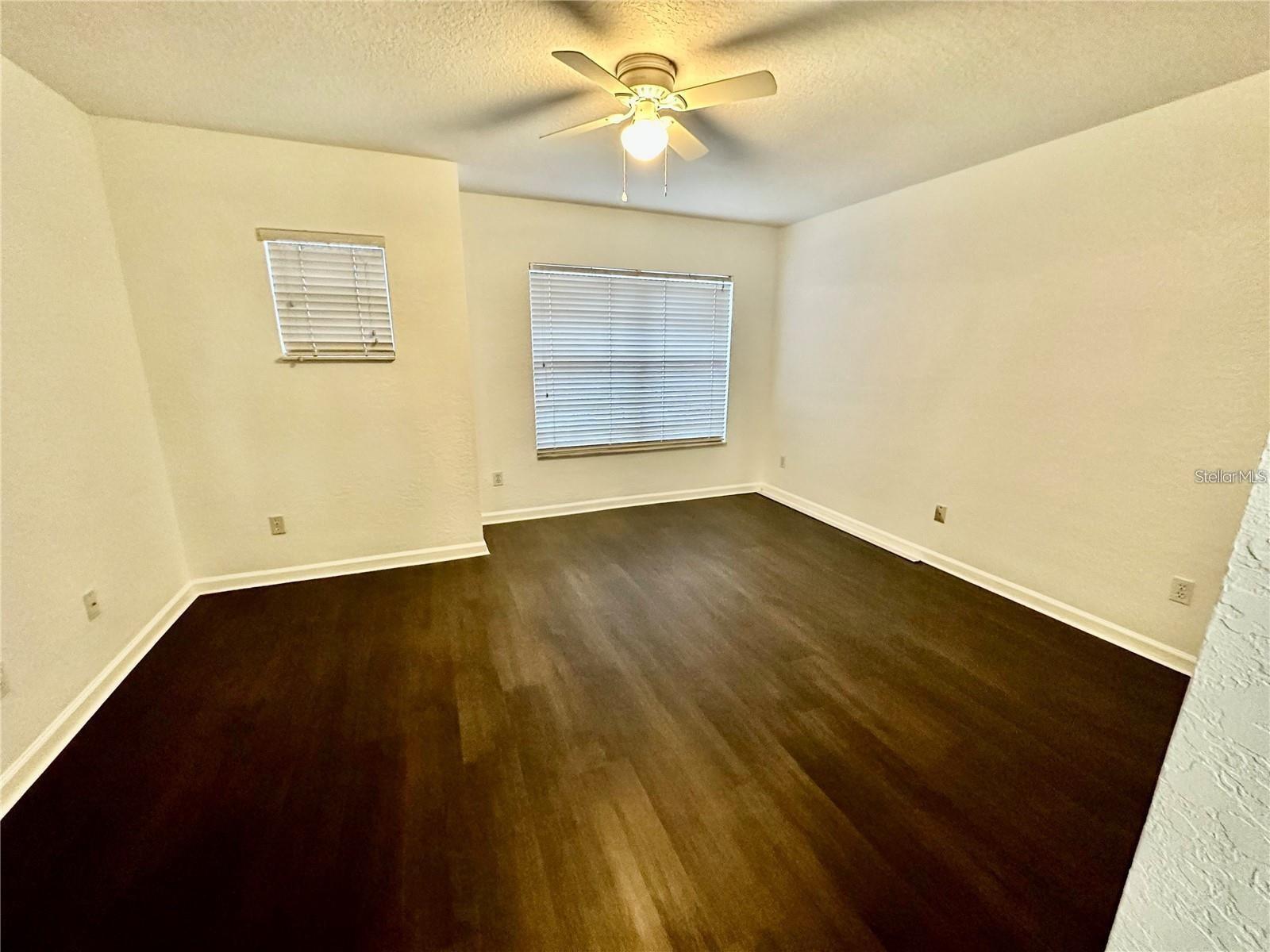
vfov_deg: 85.7
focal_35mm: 14
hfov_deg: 102.1
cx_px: 635
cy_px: 476
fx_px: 514
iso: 640
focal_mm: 2.22
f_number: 2.2
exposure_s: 1/60
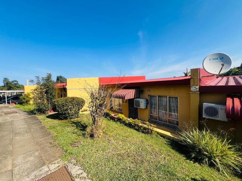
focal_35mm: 13
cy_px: 90
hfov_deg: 106.2
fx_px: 91
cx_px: 121
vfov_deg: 89.9
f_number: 1.8
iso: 32
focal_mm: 1.57
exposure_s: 1/1531
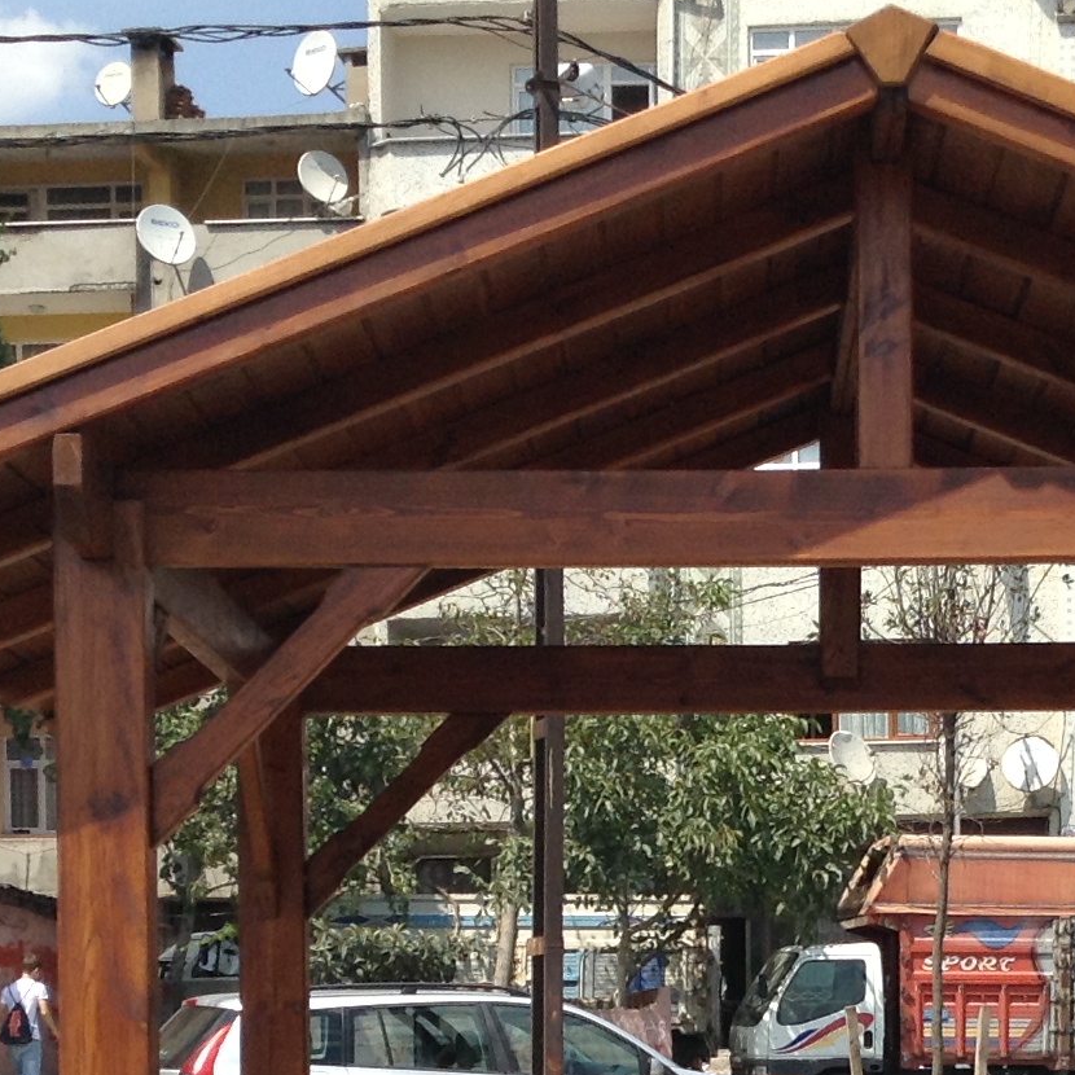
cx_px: 799
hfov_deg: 19.0
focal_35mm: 91
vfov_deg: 18.6
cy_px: 1093
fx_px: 3197
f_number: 2.4
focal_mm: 3.3
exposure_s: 1/1034
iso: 32
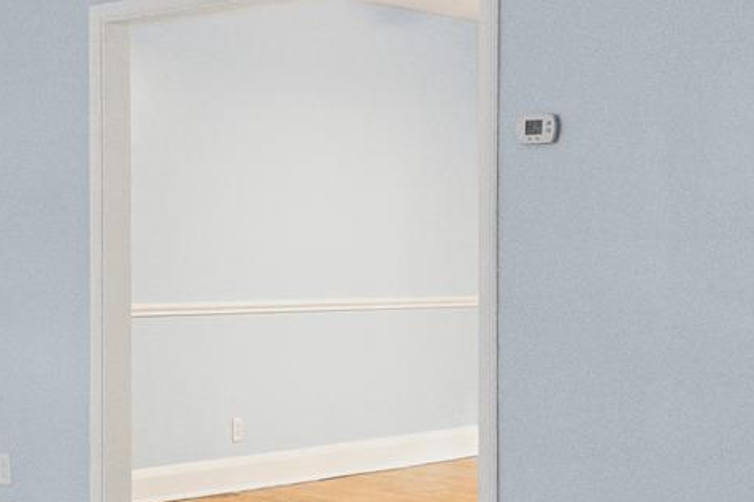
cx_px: -132
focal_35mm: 69
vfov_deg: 19.6
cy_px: 345
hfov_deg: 26.3
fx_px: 1444
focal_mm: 16
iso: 2000
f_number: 7.1
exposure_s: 1/25
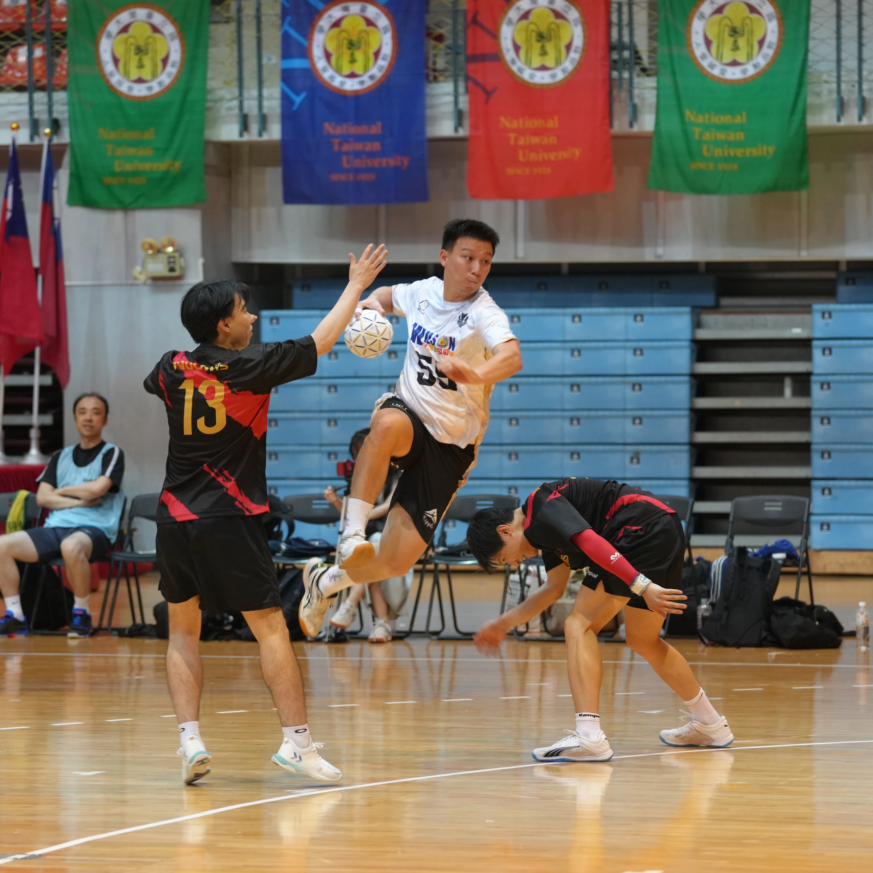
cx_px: 426
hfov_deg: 10.0
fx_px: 4993
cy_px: 436
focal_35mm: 175
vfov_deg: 10.0
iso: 3200
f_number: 4
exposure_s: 1/320
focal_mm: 137
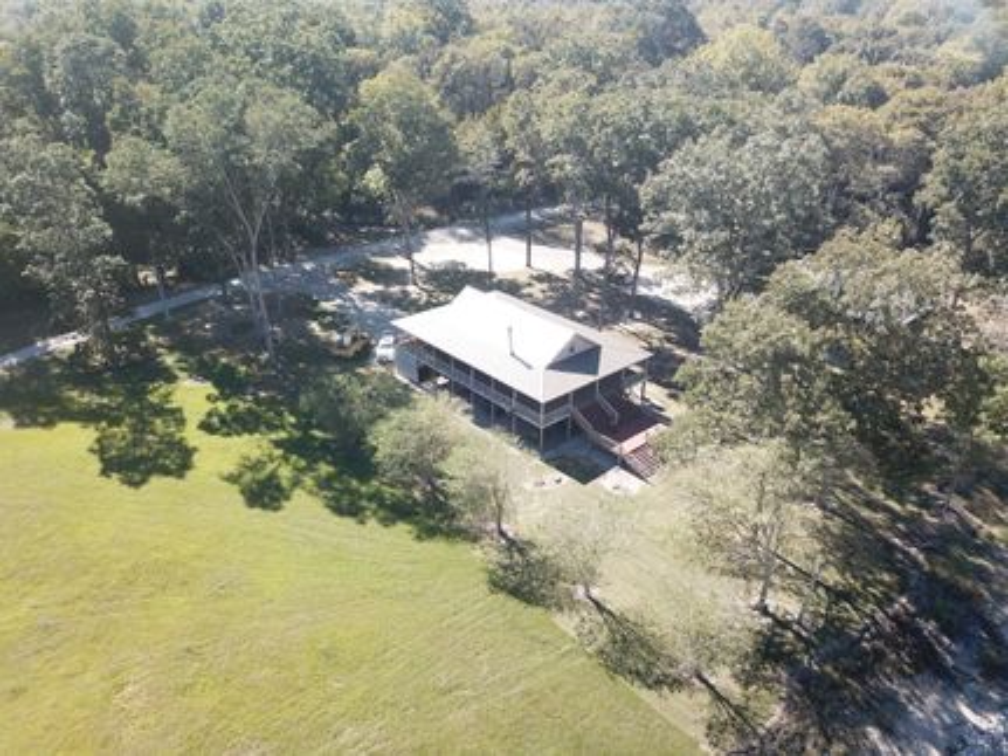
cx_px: 504
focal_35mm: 26
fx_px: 757
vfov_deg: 53.0
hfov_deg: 67.3
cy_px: 378
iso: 100
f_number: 2.2
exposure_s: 1/114
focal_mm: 4.73
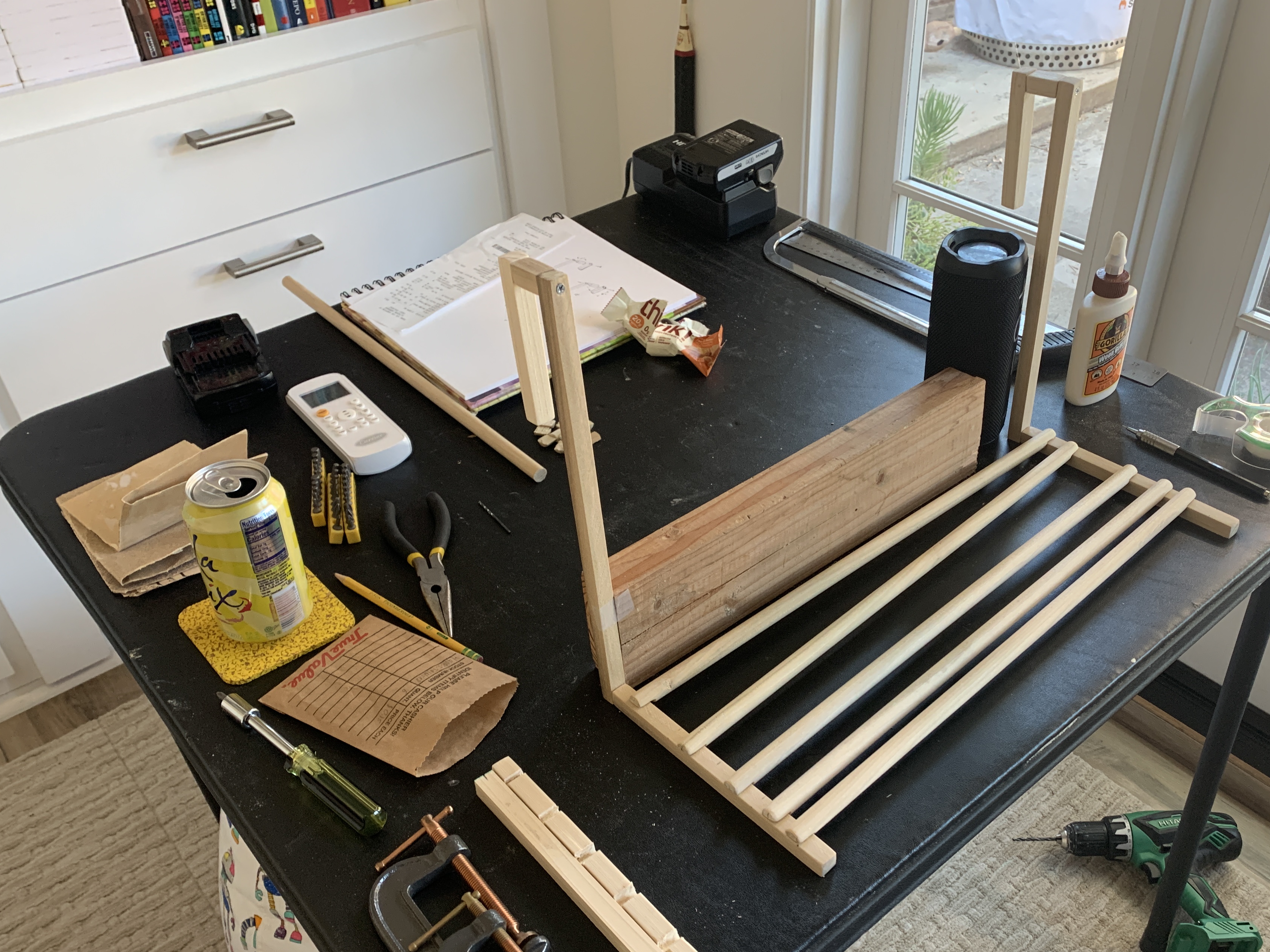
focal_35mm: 31
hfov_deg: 58.2
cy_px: 554
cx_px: 710
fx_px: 1137
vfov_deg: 45.3
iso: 160
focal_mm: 4.25
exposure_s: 1/60
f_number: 1.8
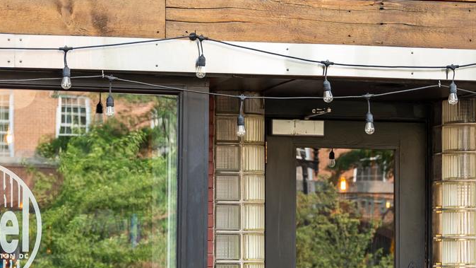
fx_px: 1555
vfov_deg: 9.8
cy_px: 244
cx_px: 244
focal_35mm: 123
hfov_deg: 17.4
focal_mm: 38.7
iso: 100
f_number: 2.8
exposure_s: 1/250
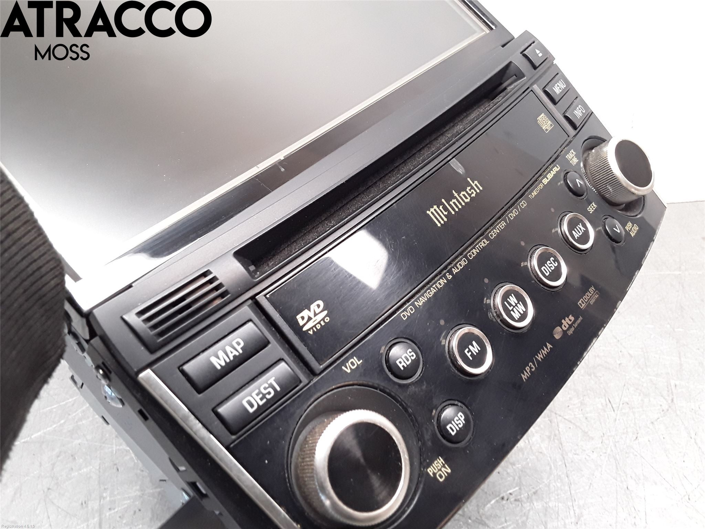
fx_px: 570
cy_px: 264
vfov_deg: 49.7
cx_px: 352
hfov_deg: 63.4
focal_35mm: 28
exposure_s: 1/50
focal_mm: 2.91
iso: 100
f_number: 1.9
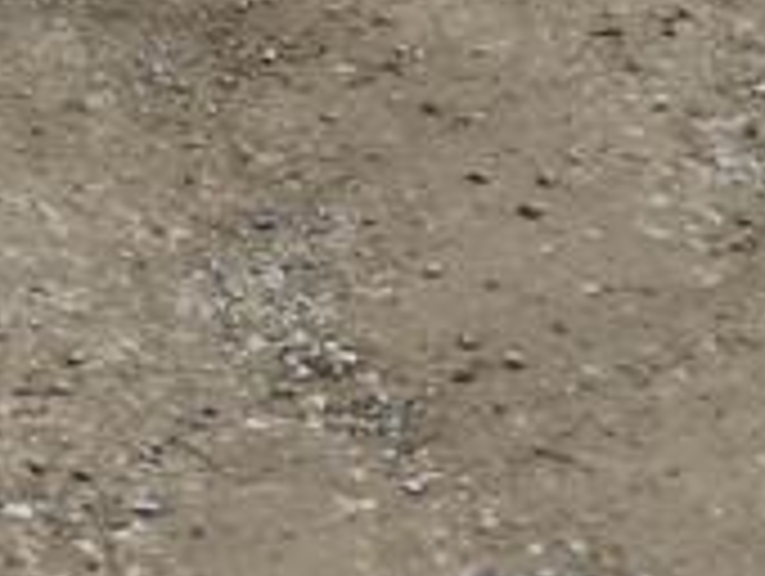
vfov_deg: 8.0
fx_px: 3607
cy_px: -1040
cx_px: -1204
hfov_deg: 10.2
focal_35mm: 163
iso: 50
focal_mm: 4.66
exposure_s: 1/524
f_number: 1.4
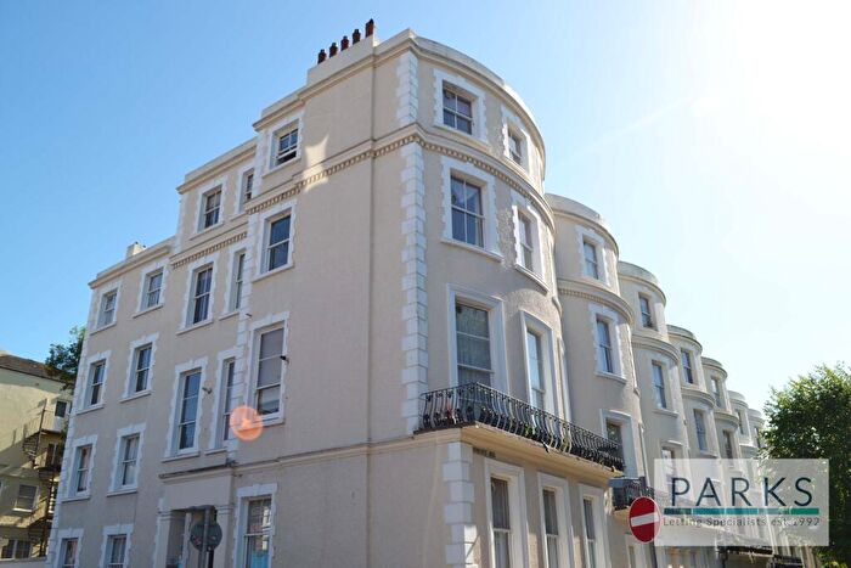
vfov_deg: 47.9
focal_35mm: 27
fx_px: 638
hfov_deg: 67.4
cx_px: 426
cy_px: 284
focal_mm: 18
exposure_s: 1/200
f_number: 7.1
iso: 100
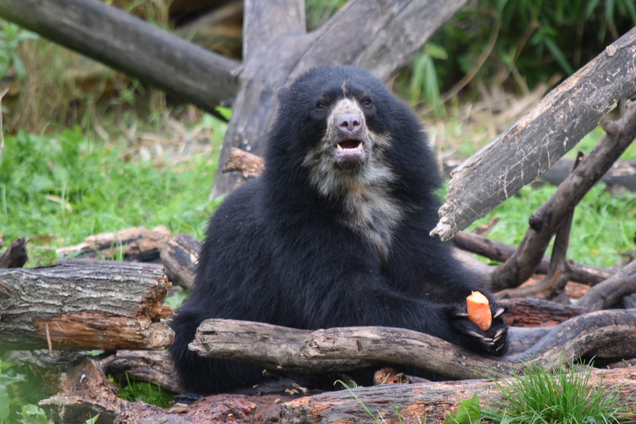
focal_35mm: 506
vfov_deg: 2.7
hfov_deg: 4.1
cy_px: 217
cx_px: 350
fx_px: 8937
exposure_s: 1/125
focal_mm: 300
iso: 900
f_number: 5.6
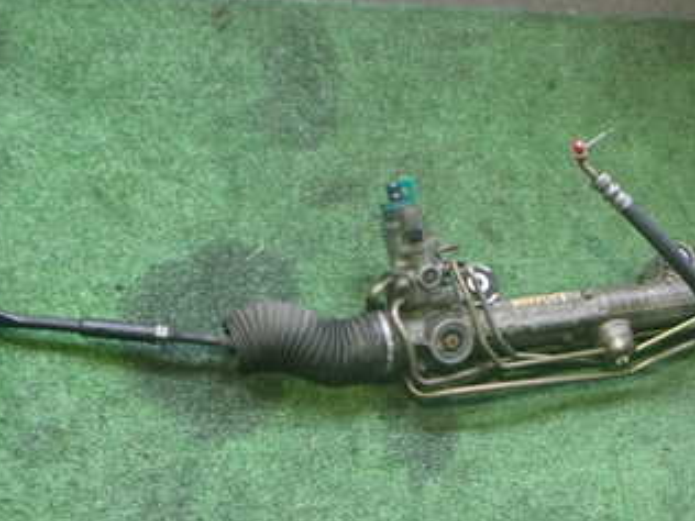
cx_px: 484
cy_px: 347
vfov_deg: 25.5
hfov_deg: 33.4
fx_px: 1144
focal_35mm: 57
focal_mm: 5.4
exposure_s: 1/30
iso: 320
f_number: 2.3
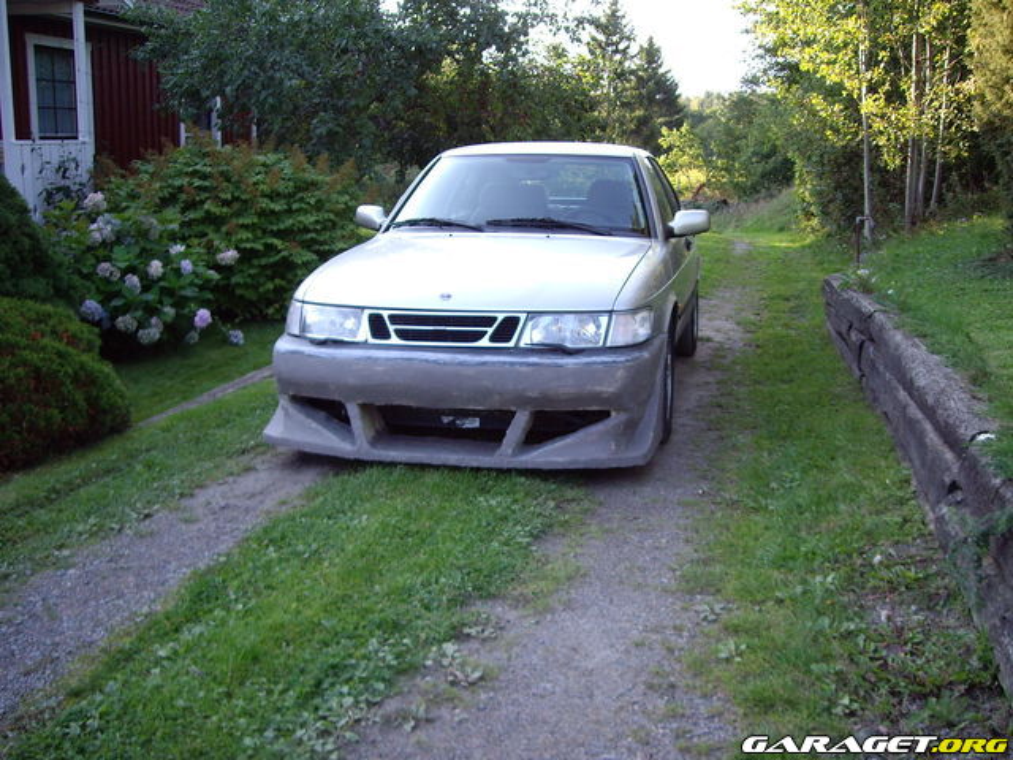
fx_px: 1112
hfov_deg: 49.0
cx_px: 506
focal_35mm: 38
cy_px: 380
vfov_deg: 37.7
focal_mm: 6.2
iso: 100
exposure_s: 1/125
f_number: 2.7
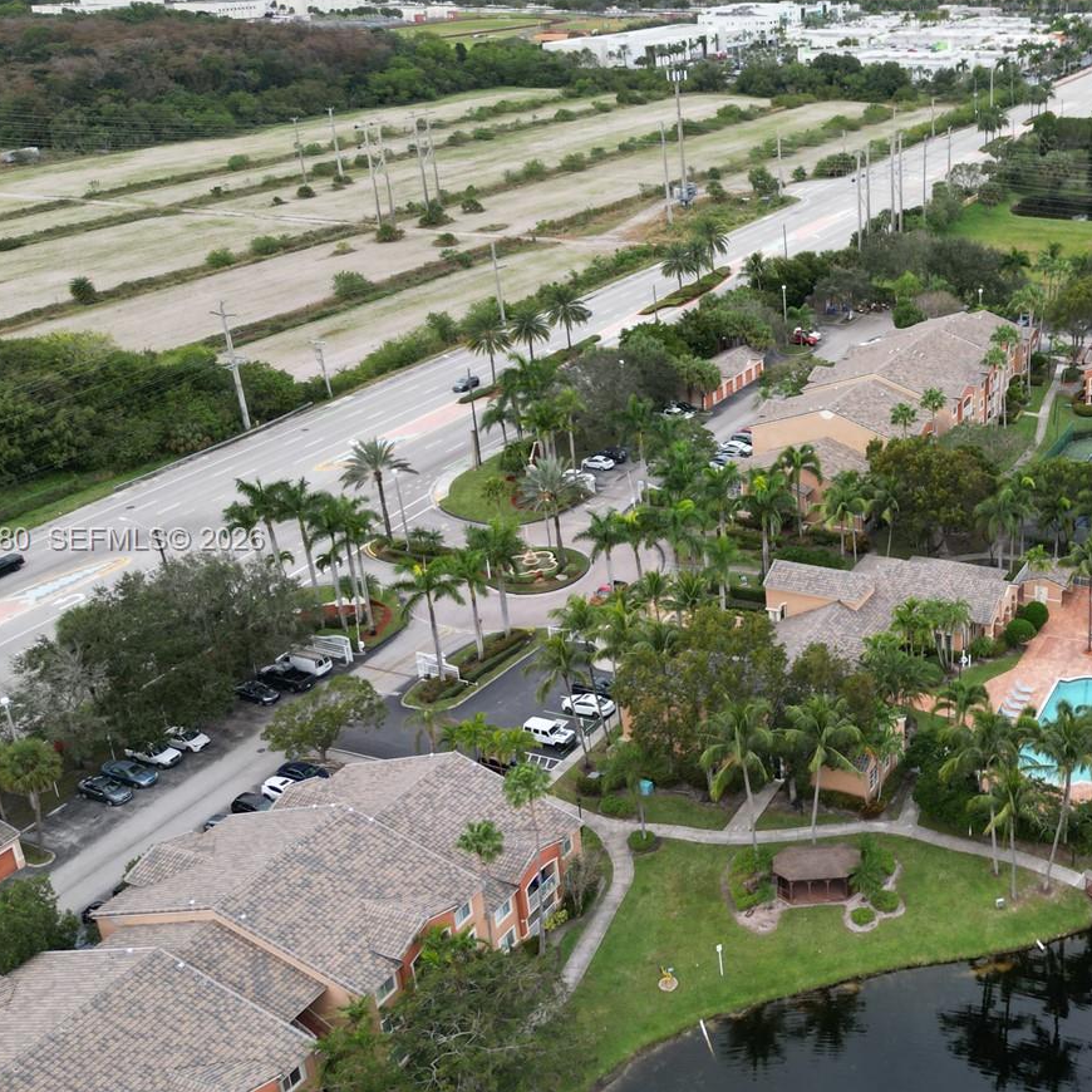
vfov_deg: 42.8
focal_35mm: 39
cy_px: 541
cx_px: 877
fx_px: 1392
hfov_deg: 41.0
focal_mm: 6.72
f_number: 1.7
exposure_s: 1/1250
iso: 200
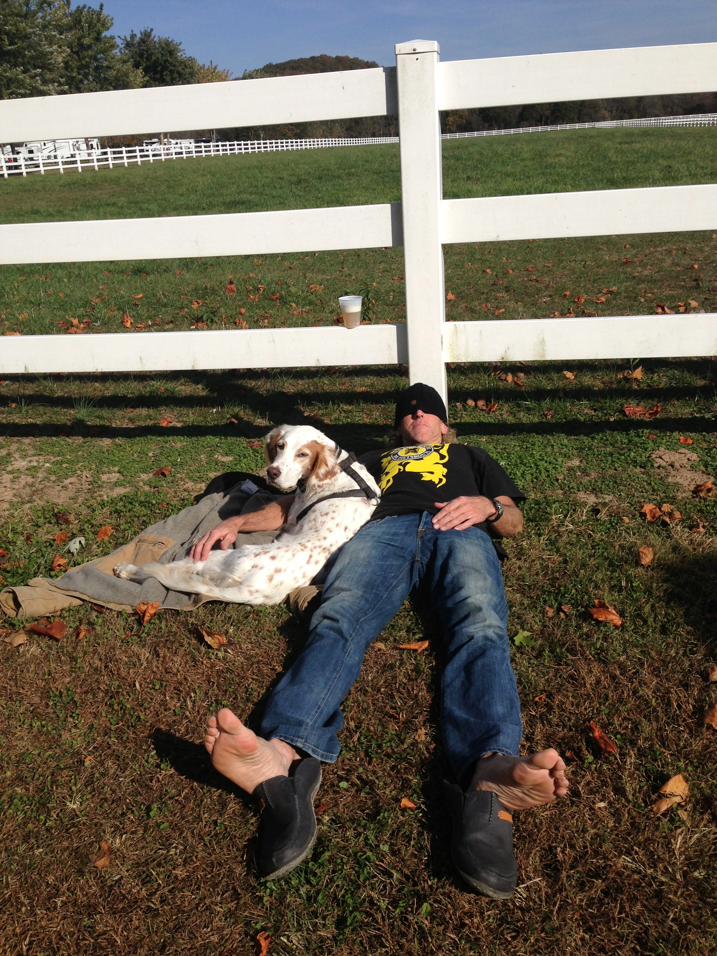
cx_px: 358
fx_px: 911
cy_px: 478
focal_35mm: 33
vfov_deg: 55.4
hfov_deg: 42.9
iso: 50
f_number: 2.4
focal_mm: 4.13
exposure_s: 1/2857
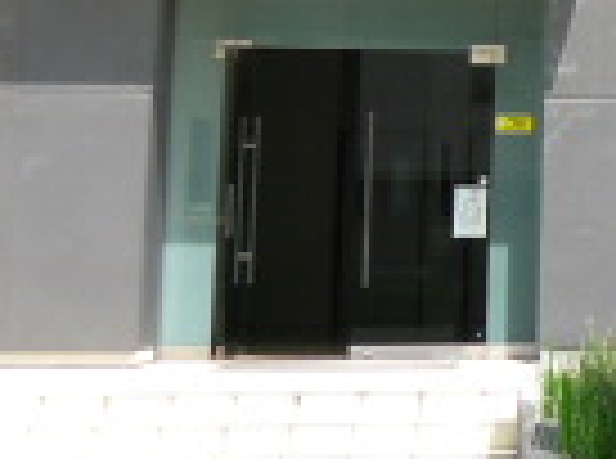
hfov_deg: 11.0
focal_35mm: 164
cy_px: -216
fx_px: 2911
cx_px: 1236
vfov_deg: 8.8
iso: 100
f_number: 2.8
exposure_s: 1/400
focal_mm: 7.5
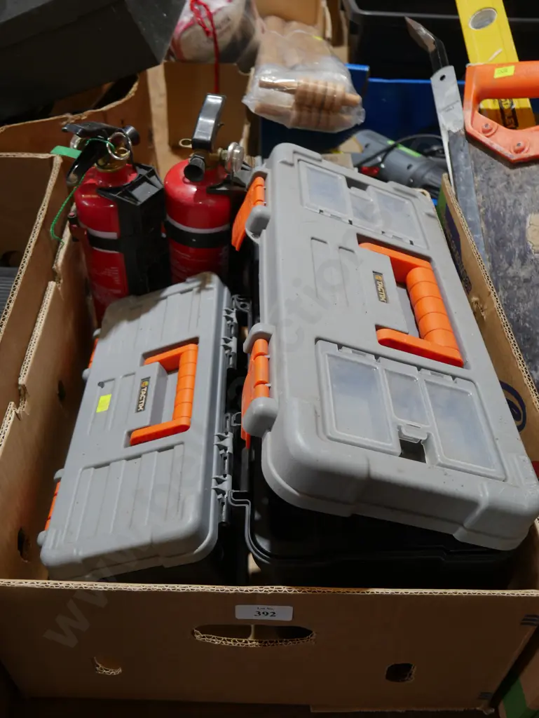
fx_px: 705
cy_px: 359
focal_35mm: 34
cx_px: 270
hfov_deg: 41.8
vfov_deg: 53.9
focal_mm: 17
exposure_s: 1/60
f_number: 4
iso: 250
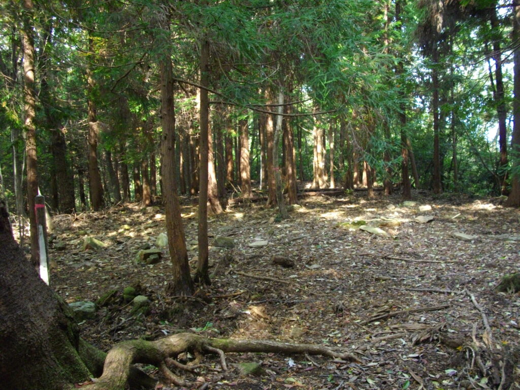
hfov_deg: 50.1
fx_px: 556
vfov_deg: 38.7
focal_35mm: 37
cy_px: 195
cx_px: 260
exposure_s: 1/50
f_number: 2.8
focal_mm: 6.2
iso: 342
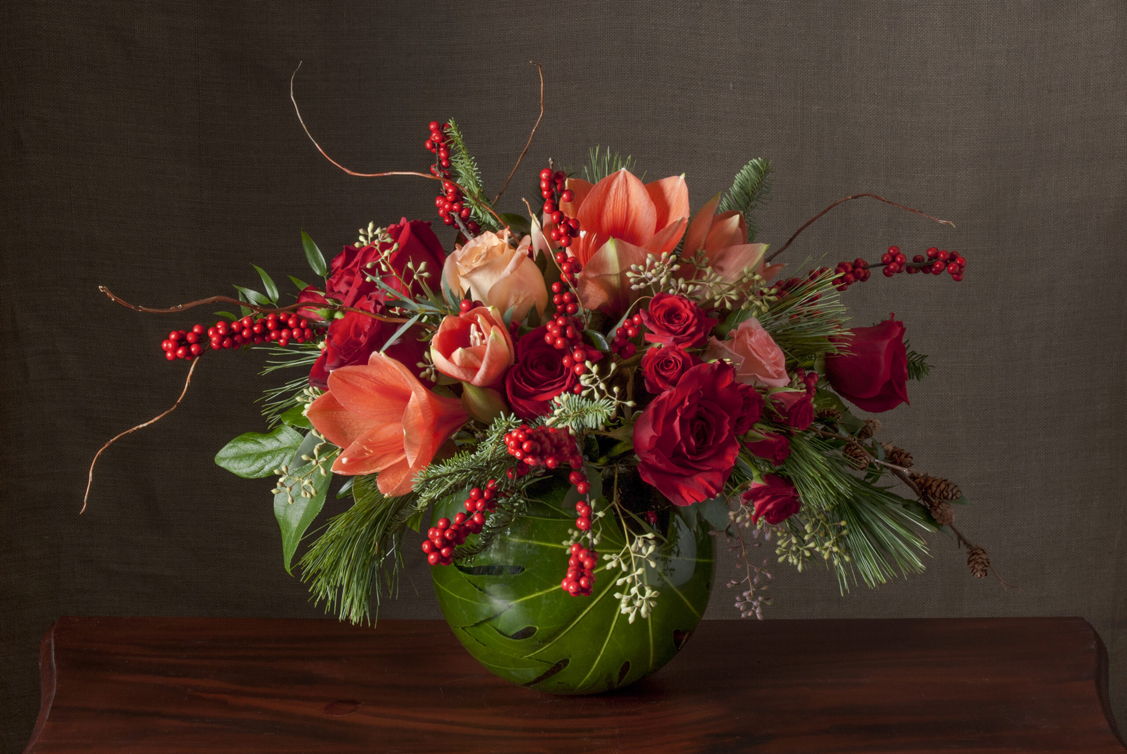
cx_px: 564
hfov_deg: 37.8
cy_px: 377
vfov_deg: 25.8
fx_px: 1646
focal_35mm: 52
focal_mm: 35
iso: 100
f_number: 13
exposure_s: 1/50
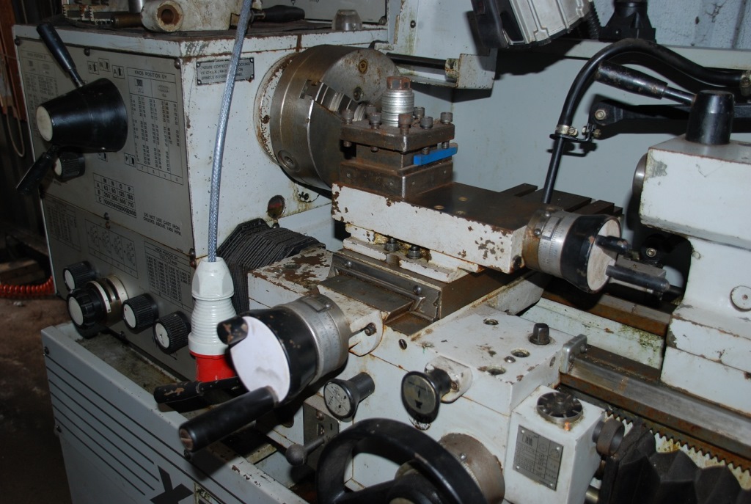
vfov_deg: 40.1
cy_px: 252
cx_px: 376
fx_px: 690
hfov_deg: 57.1
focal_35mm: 33
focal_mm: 22
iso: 200
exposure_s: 1/60
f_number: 3.8
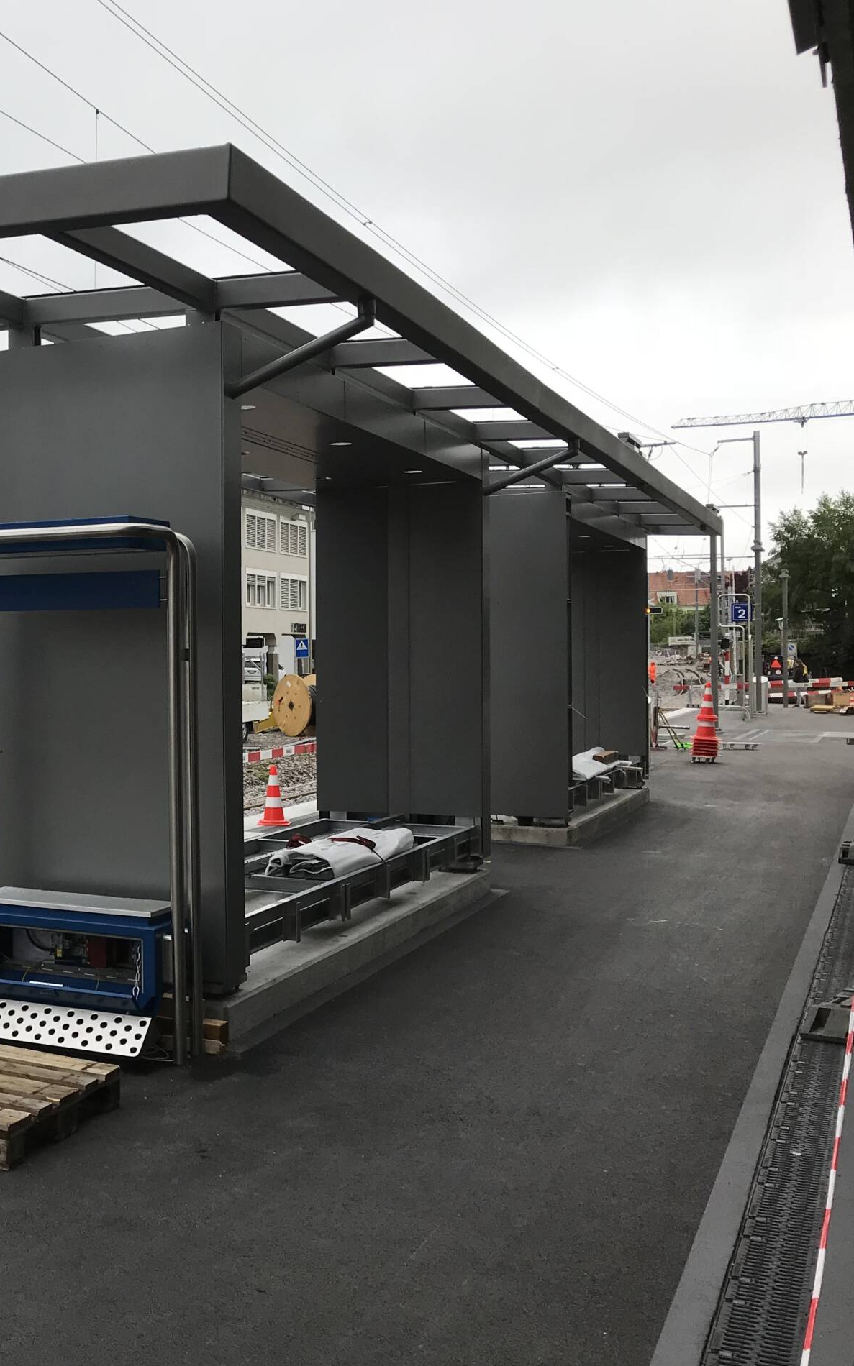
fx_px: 1490
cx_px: 2
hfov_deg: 29.8
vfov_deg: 49.3
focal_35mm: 40
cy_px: 679
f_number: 1.8
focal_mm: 3.99
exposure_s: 1/447
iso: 20
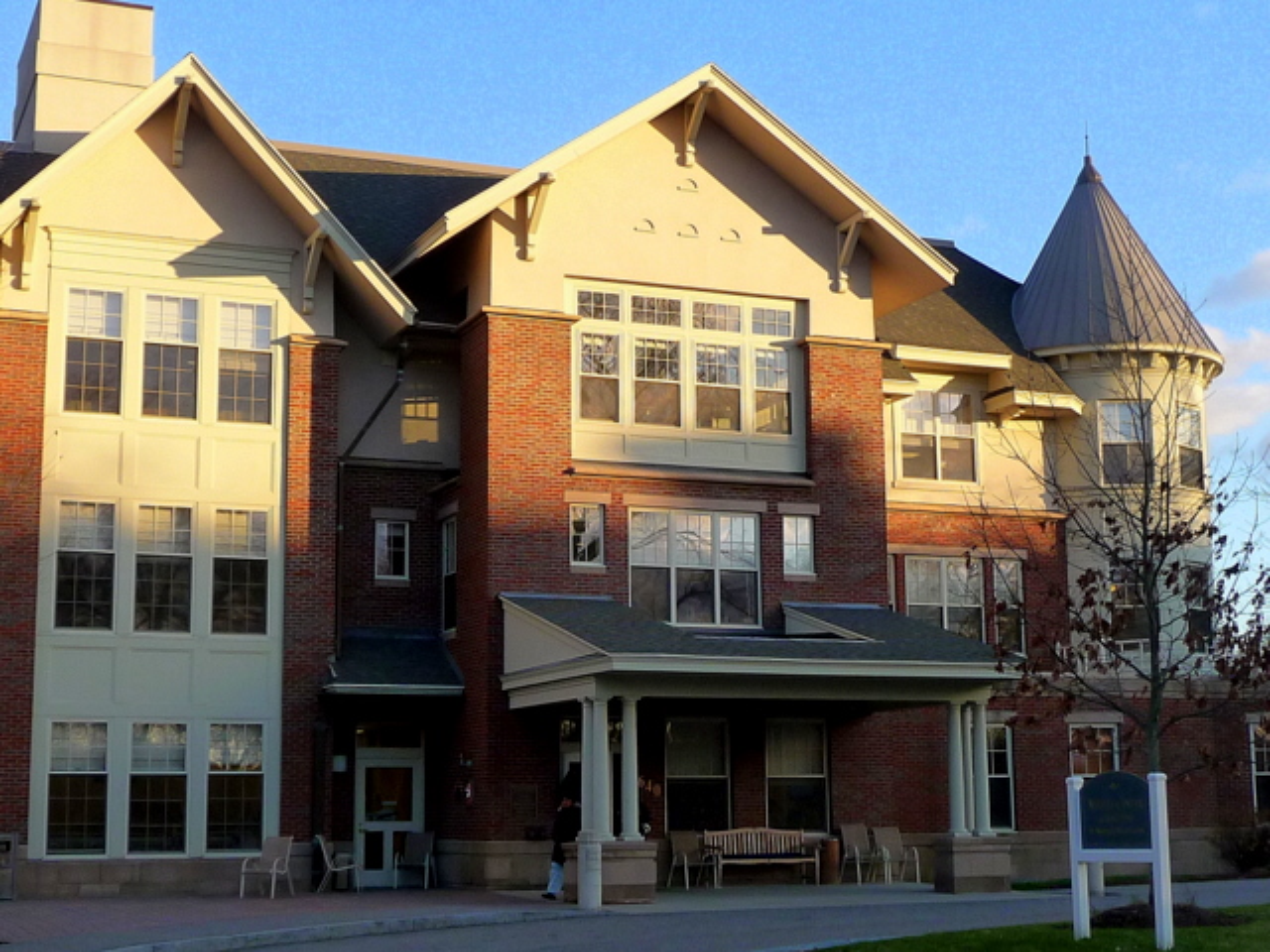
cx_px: 635
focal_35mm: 54
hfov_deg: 35.5
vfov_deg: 27.0
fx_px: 1981
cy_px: 476
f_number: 3.5
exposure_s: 1/200
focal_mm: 5.3
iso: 160
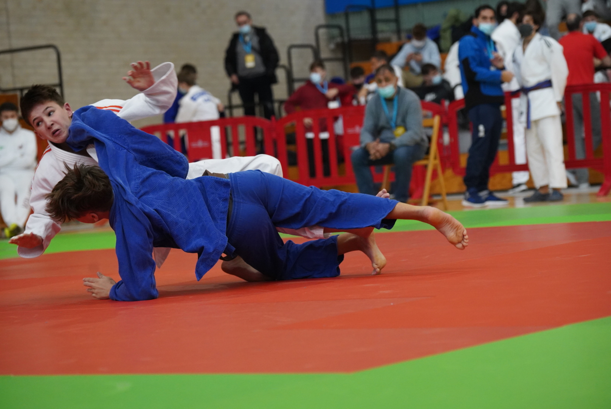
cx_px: 306
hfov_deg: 16.4
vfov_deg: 11.0
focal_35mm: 125
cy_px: 204
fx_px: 2123
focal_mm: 125
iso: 6400
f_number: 4.5
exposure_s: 1/800
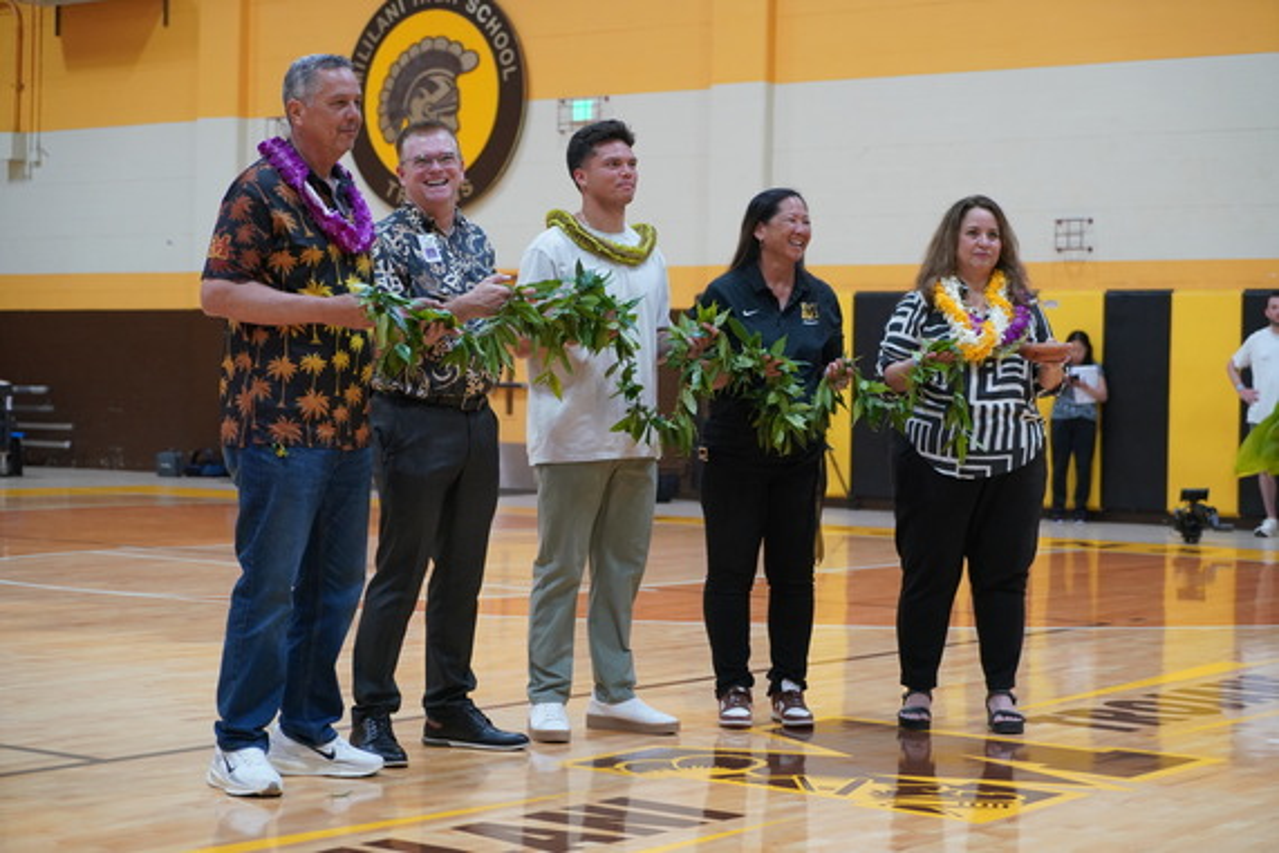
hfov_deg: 28.8
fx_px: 2487
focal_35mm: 70
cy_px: 426
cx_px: 640
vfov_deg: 19.5
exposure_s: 1/160
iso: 2500
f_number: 4
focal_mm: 70
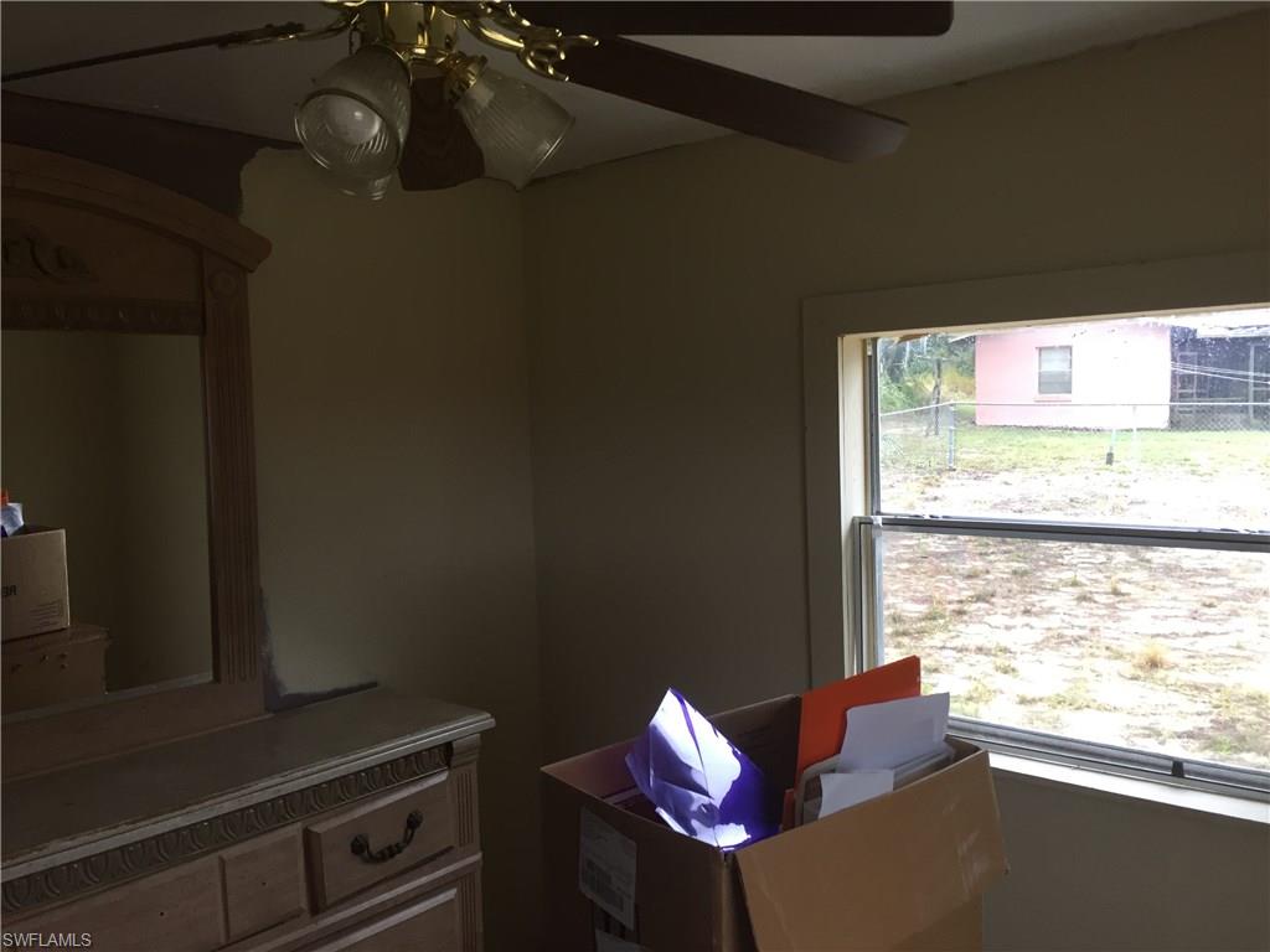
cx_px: 635
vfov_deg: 48.2
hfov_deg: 61.7
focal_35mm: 29
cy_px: 476
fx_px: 1064
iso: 32
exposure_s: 1/30
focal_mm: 4.15
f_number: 2.2
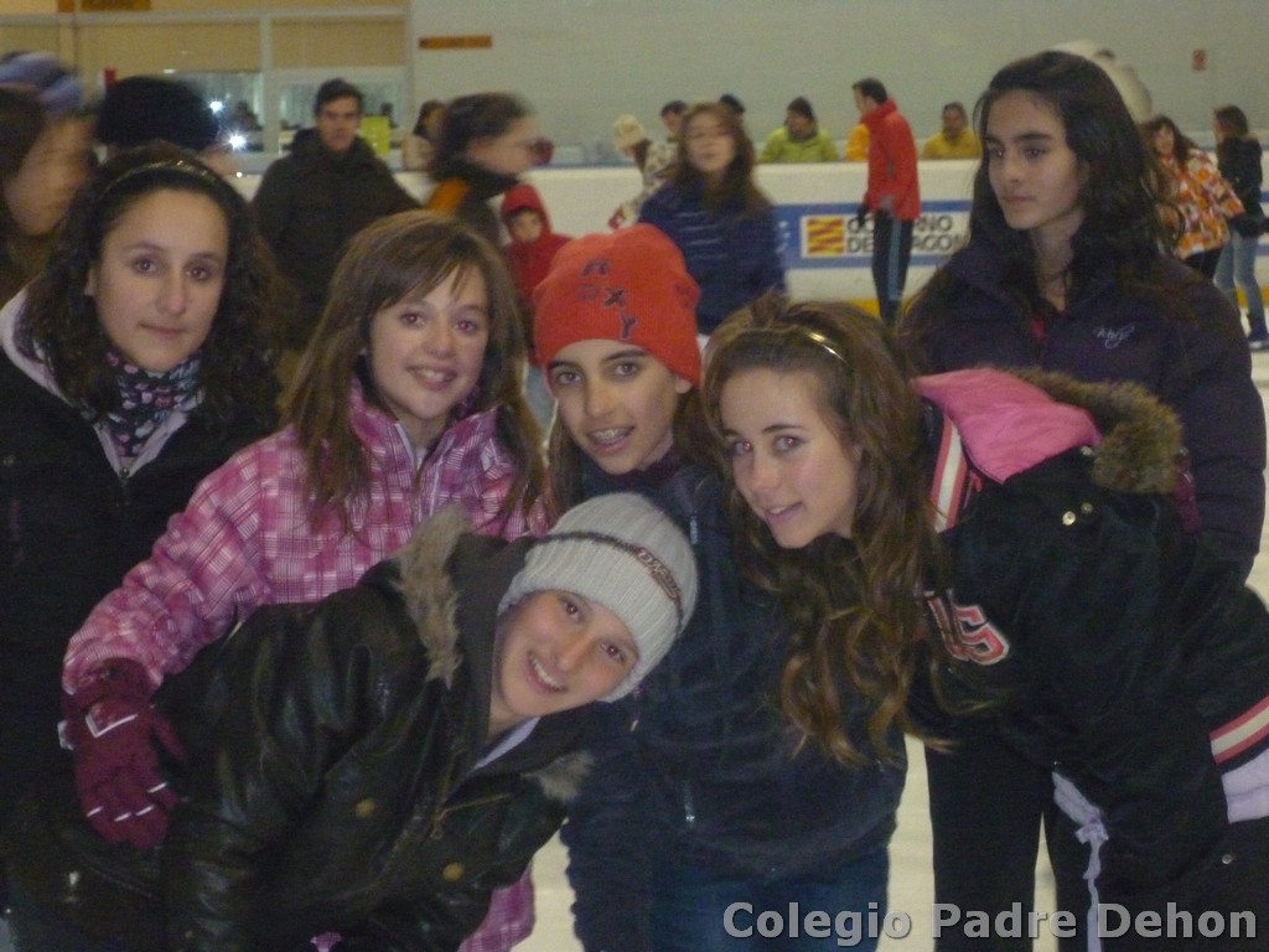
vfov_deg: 13.2
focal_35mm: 112
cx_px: 634
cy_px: 476
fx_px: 4106
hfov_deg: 17.6
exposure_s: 1/50
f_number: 5.8
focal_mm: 19.9
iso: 1000
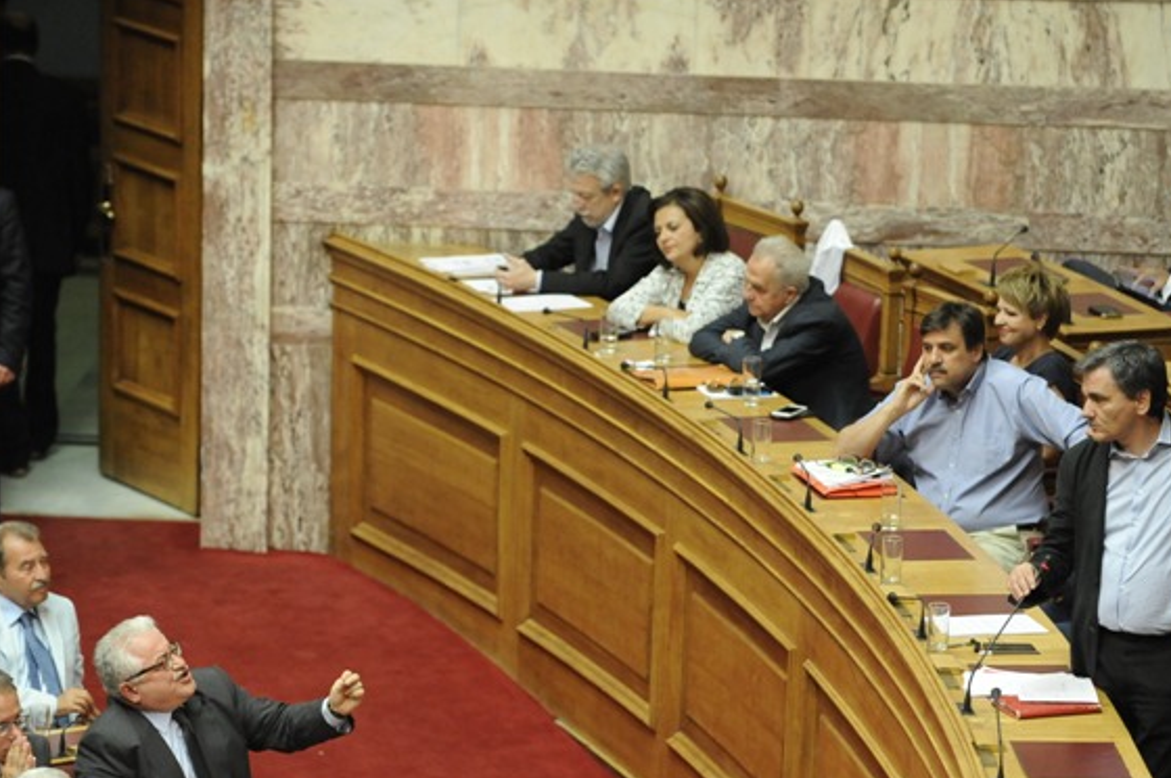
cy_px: 537
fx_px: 6270
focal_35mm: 193
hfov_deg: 10.7
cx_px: 596
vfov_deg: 7.1
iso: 4000
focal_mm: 135
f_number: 2.8
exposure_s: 1/500
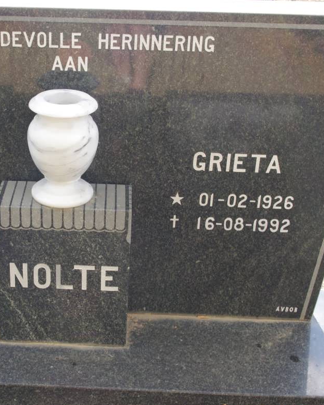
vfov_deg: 28.7
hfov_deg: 22.9
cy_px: 205
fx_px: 791
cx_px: 75
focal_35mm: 66
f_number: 11
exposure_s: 1/125
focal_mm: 30.63
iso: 800
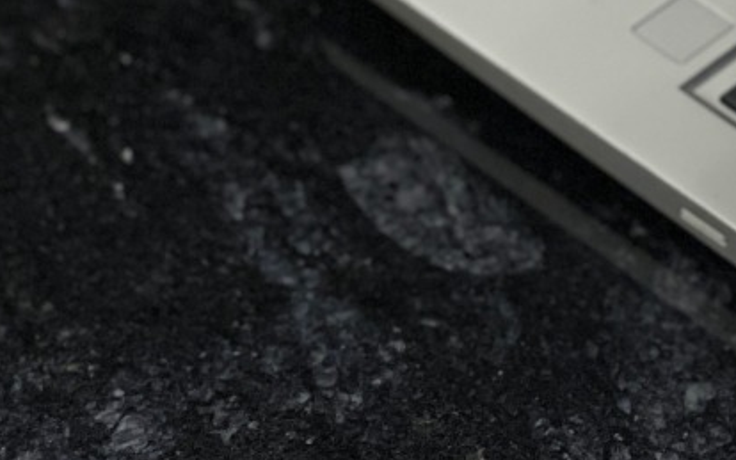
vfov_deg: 4.9
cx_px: 1417
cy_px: -419
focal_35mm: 262
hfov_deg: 7.7
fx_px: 5257
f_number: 2.2
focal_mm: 7.5
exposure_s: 1/121
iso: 80
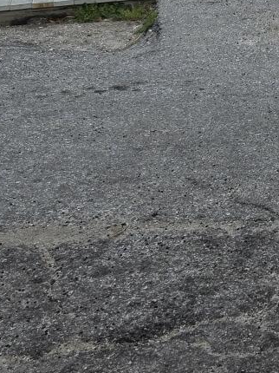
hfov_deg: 12.8
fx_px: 1151
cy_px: -226
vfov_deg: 16.4
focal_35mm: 107
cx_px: 461
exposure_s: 1/6809
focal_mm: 6.3
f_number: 1.7
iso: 80
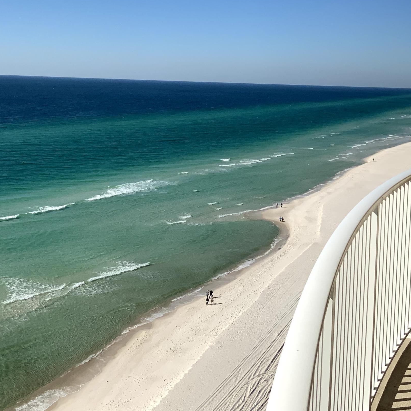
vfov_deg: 35.1
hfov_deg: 35.4
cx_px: 203
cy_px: 142
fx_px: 645
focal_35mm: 48
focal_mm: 3
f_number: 1.8
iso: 20
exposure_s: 1/5263
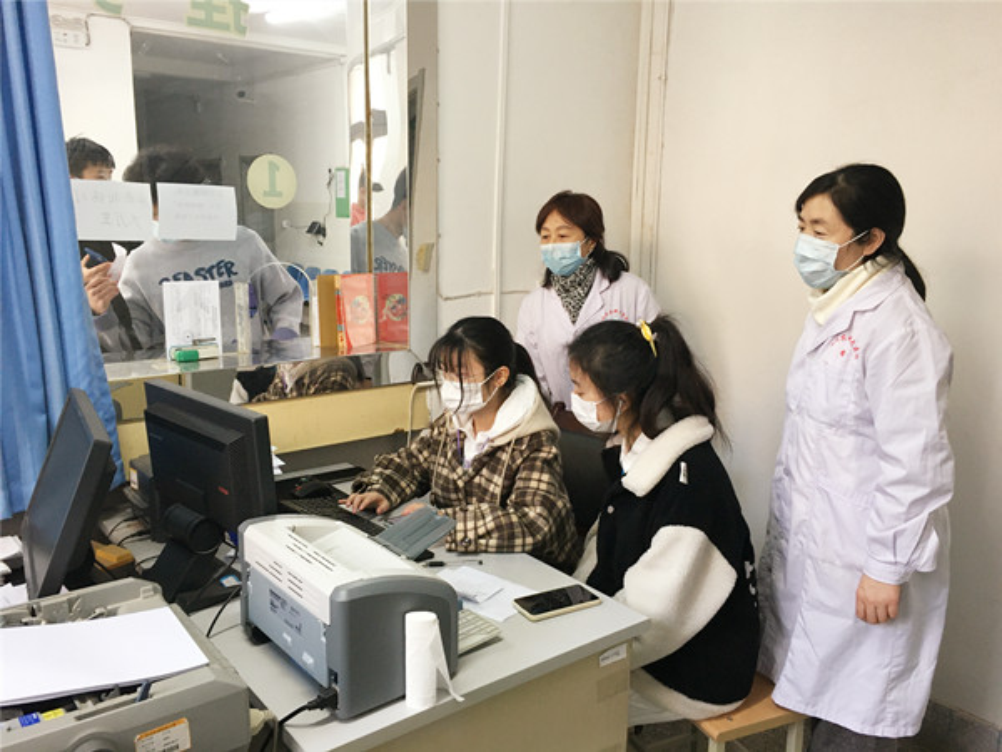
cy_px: 376
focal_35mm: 29
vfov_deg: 48.2
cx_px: 501
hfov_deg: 61.7
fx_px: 839
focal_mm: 4.15
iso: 125
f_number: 2.2
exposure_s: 1/33
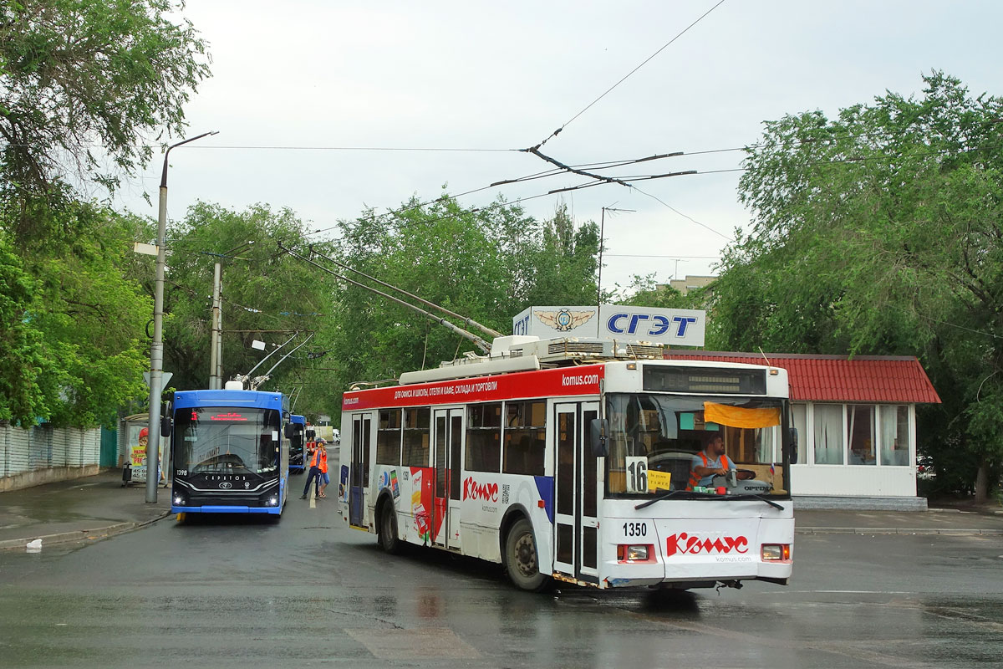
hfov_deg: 54.4
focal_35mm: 35
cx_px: 502
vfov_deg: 37.9
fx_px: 975
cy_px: 334
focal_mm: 12.94
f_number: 3.2
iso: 125
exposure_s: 1/500
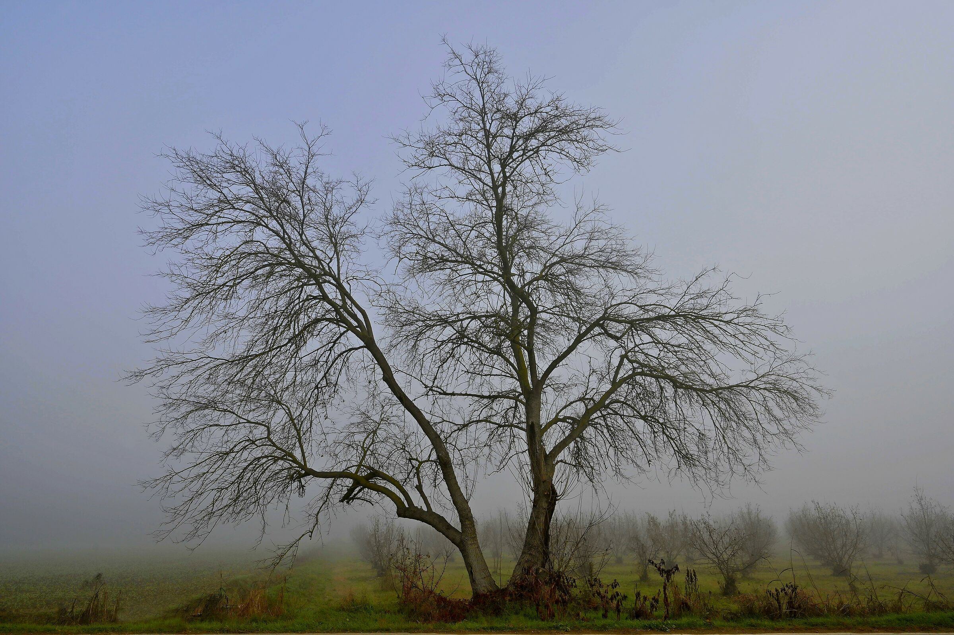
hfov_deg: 84.0
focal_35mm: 20
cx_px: 477
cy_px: 318
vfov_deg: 61.9
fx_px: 530
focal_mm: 20
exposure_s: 1/400
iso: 100
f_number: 10
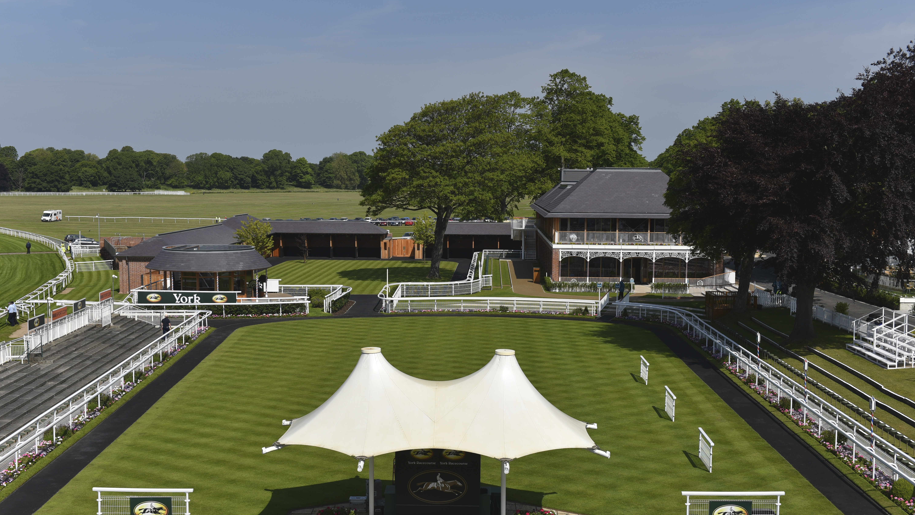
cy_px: 297
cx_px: 457
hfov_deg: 48.4
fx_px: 1019
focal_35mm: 42
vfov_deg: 28.3
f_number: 6.3
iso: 100
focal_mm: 40
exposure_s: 1/800
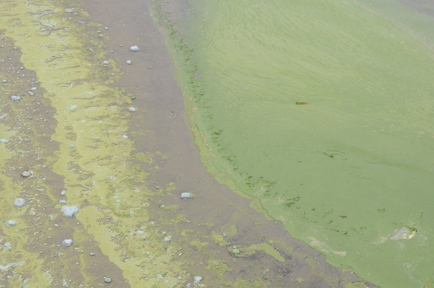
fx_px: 993
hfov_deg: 24.6
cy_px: 144
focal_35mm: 82
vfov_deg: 16.5
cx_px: 217
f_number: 9
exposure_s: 1/400
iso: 400
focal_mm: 55
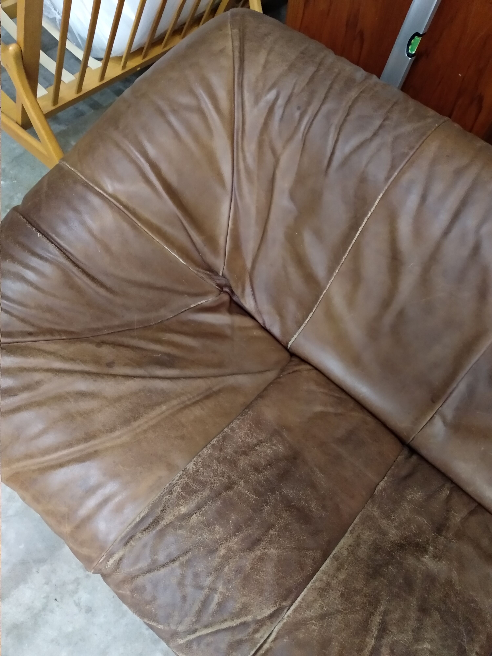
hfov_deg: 53.1
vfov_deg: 67.3
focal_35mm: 26
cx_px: 246
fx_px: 493
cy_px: 328
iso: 1250
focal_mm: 3.83
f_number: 2.2
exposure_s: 1/17
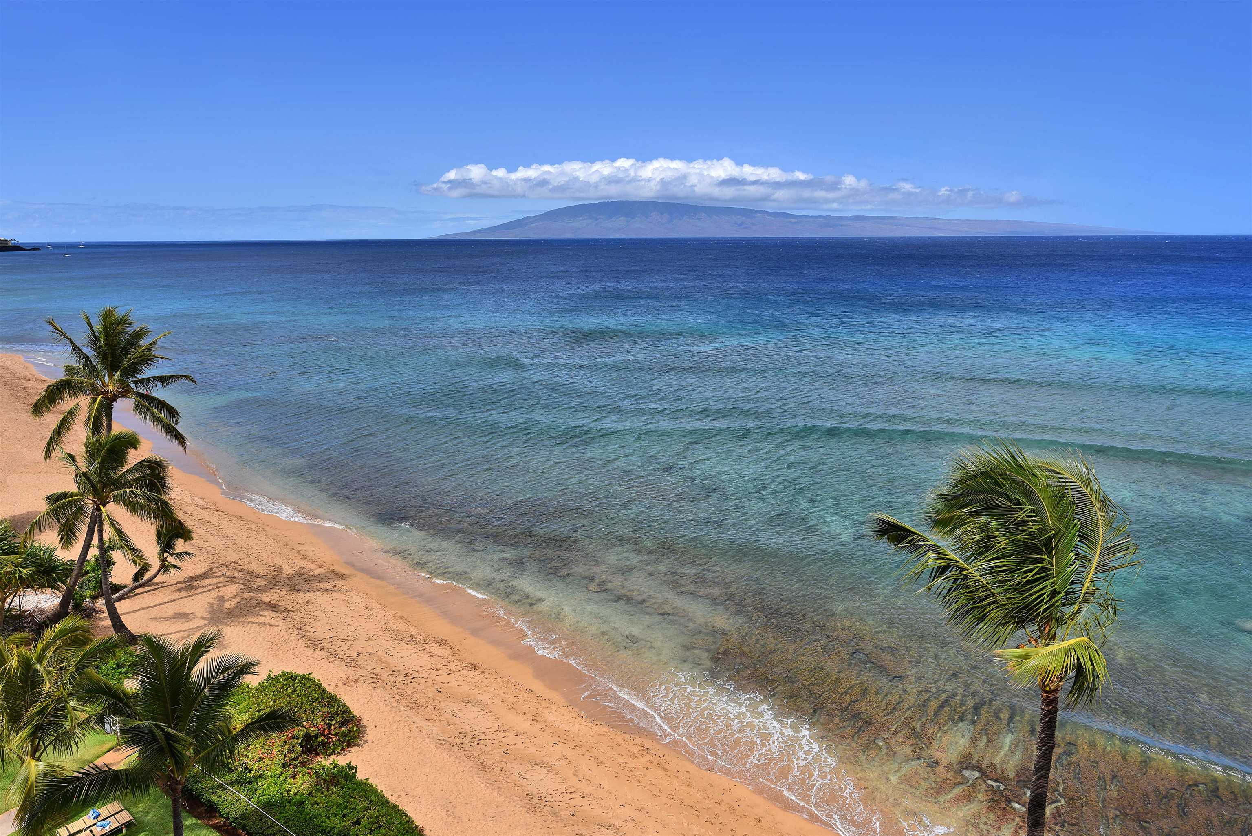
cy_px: 418
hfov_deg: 78.6
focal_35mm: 22
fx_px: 765
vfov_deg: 57.3
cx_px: 626
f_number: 9
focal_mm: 22
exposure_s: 1/200
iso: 64
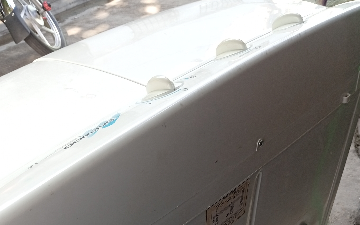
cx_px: 185
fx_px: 422
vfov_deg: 27.1
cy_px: 254
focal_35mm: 43
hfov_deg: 46.2
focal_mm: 3.98
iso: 75
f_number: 1.8
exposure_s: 1/50
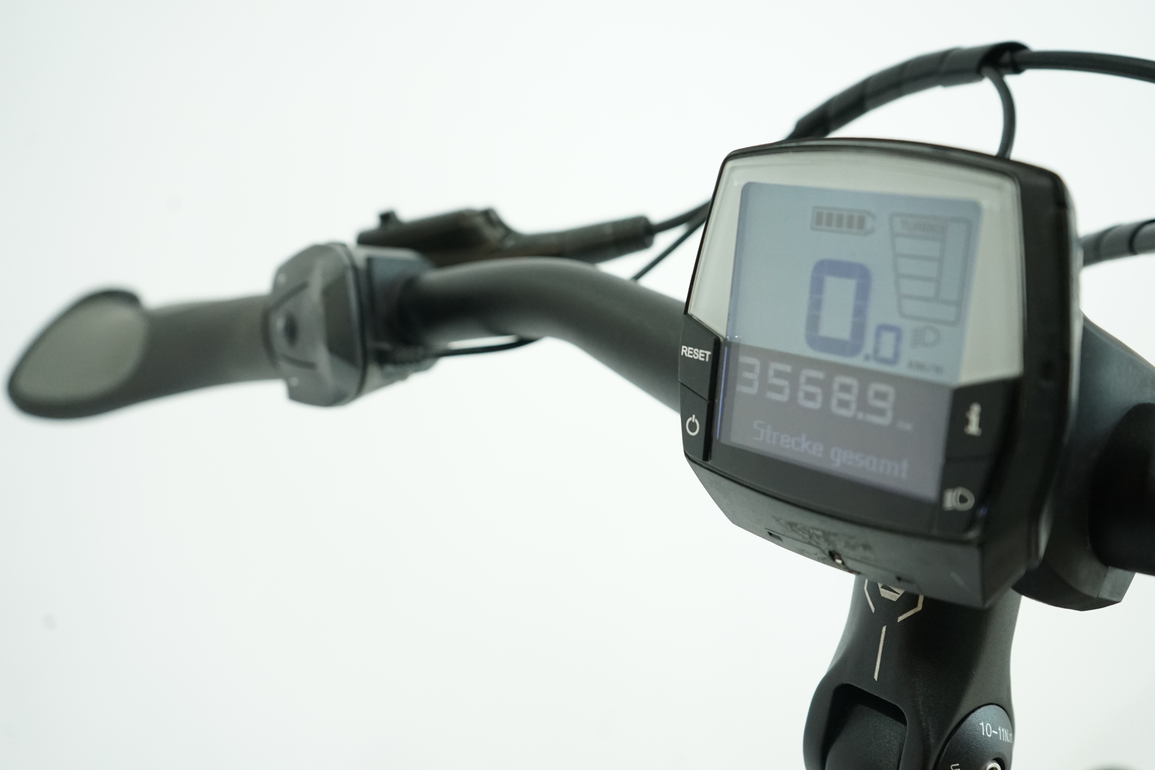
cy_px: 385
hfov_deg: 51.9
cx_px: 578
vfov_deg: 35.9
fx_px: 1187
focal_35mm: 37
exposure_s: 1/200
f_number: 5.6
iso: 2500
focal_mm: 37
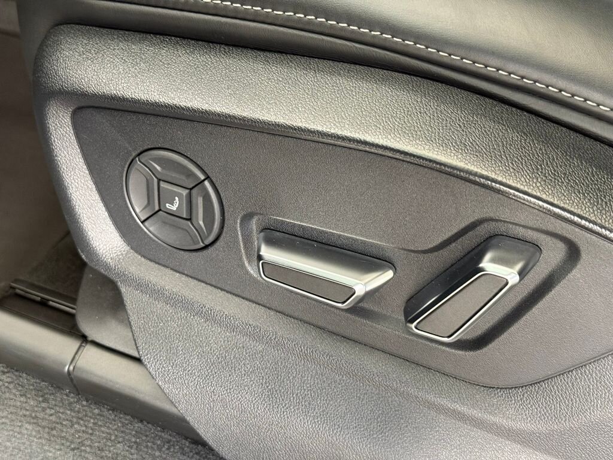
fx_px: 850
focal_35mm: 48
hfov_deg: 39.7
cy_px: 230
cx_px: 306
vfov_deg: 30.3
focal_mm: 6.76
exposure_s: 1/40
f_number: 1.78
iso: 400
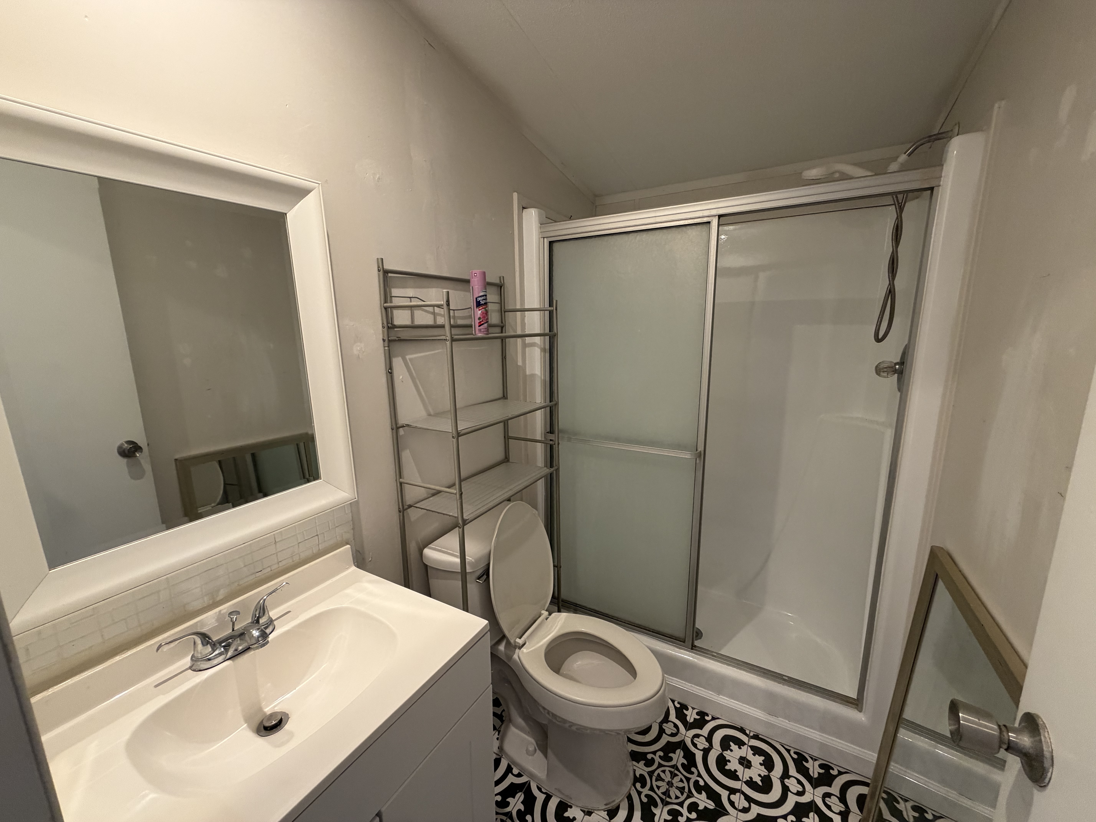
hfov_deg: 102.1
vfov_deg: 85.7
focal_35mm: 14
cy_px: 411
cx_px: 548
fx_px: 443
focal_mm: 2.22
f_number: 2.2
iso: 250
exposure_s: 1/60
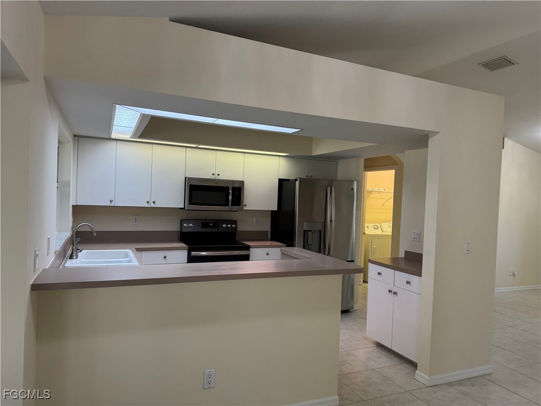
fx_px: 375
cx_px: 270
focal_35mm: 24
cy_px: 203
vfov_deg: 56.8
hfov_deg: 71.6
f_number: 1.78
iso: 125
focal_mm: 6.76
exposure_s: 1/120
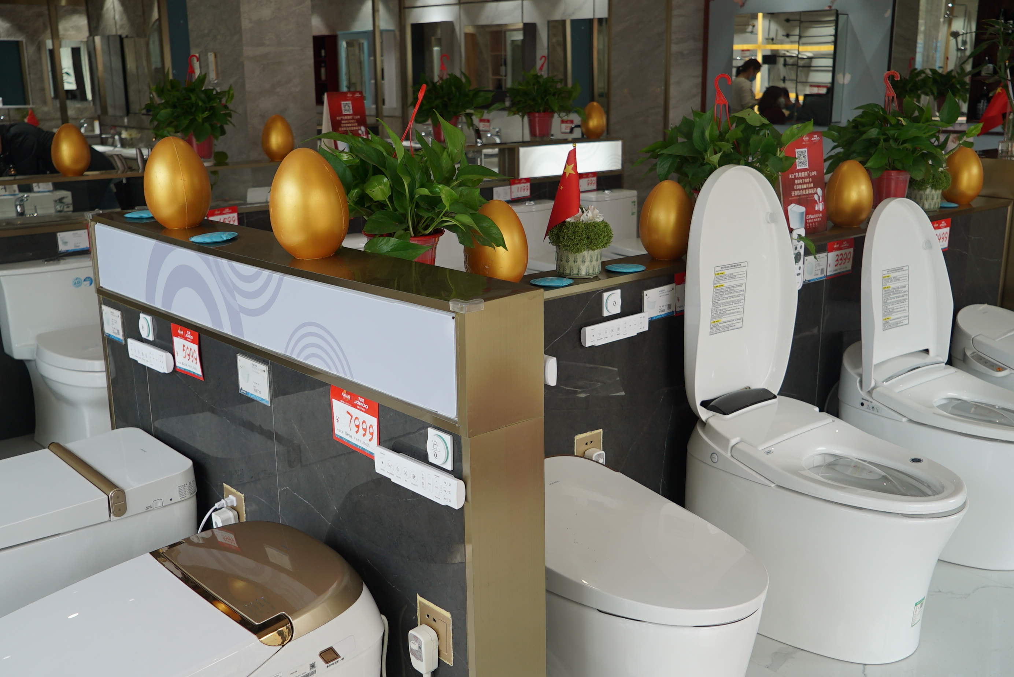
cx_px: 507
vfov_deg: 36.9
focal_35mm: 36
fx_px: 1014
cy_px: 338
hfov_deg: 53.1
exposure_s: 1/60
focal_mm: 24
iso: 100
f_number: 4.5
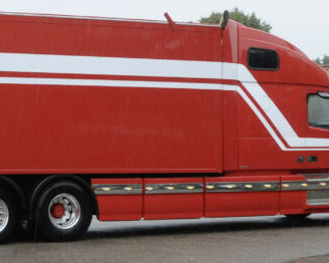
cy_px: 121
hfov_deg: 21.8
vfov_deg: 19.4
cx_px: -94
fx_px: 769
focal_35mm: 79
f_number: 3.5
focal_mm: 18
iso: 200
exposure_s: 1/125
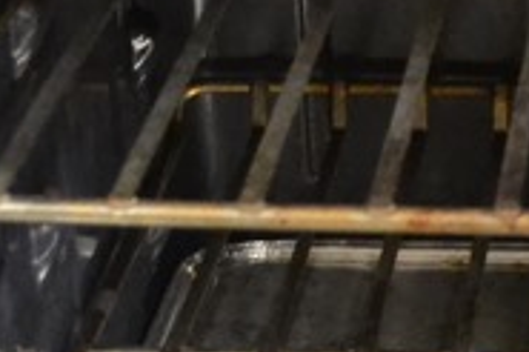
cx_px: 761
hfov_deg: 10.3
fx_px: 2863
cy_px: 416
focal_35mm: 195
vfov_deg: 7.0
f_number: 4
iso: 3200
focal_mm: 24
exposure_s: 1/30
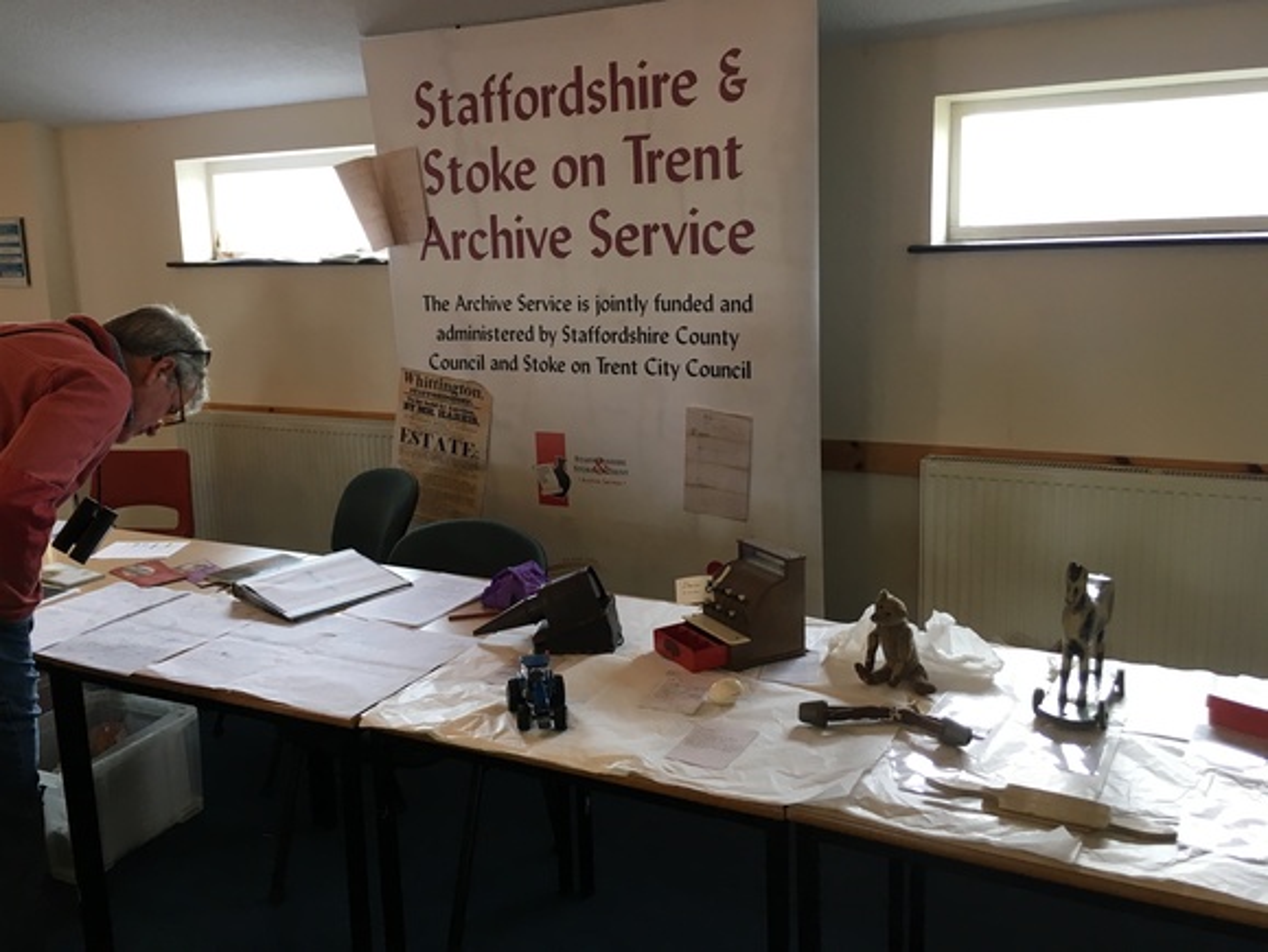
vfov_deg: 48.3
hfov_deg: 61.6
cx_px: 634
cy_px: 476
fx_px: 1063
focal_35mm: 29
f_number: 2.2
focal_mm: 4.15
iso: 40
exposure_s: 1/33
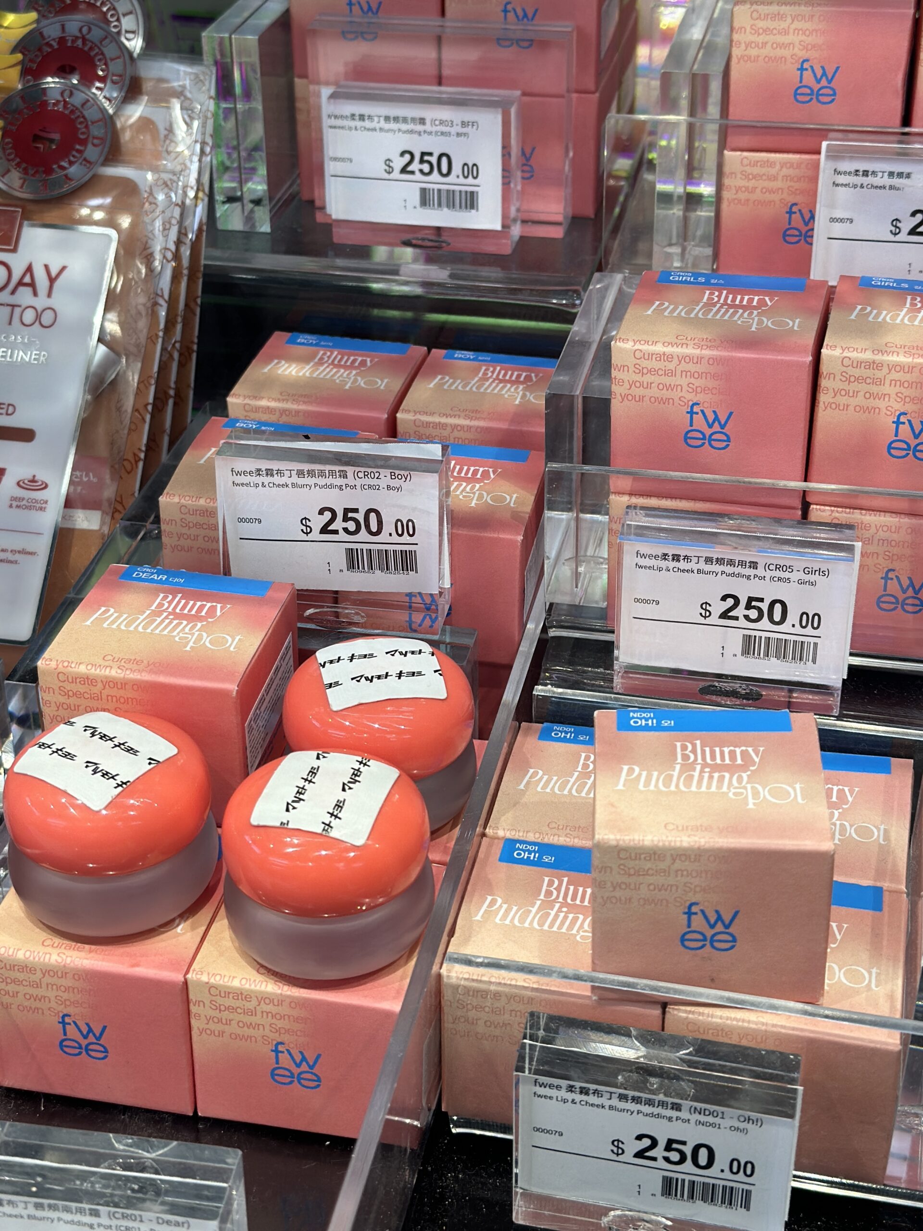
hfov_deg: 30.3
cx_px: 462
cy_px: 616
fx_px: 1706
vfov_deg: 39.7
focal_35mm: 48
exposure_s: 1/141
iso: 80
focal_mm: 6.86
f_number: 1.78
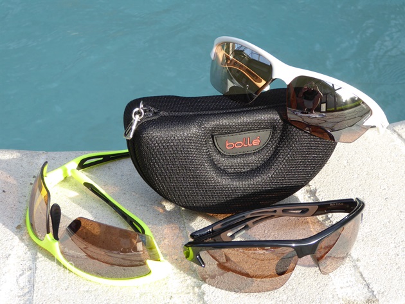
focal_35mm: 85
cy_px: 152
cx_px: 202
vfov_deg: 17.4
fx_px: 994
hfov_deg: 23.0
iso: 100
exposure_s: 1/60
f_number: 4.7
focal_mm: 14.1
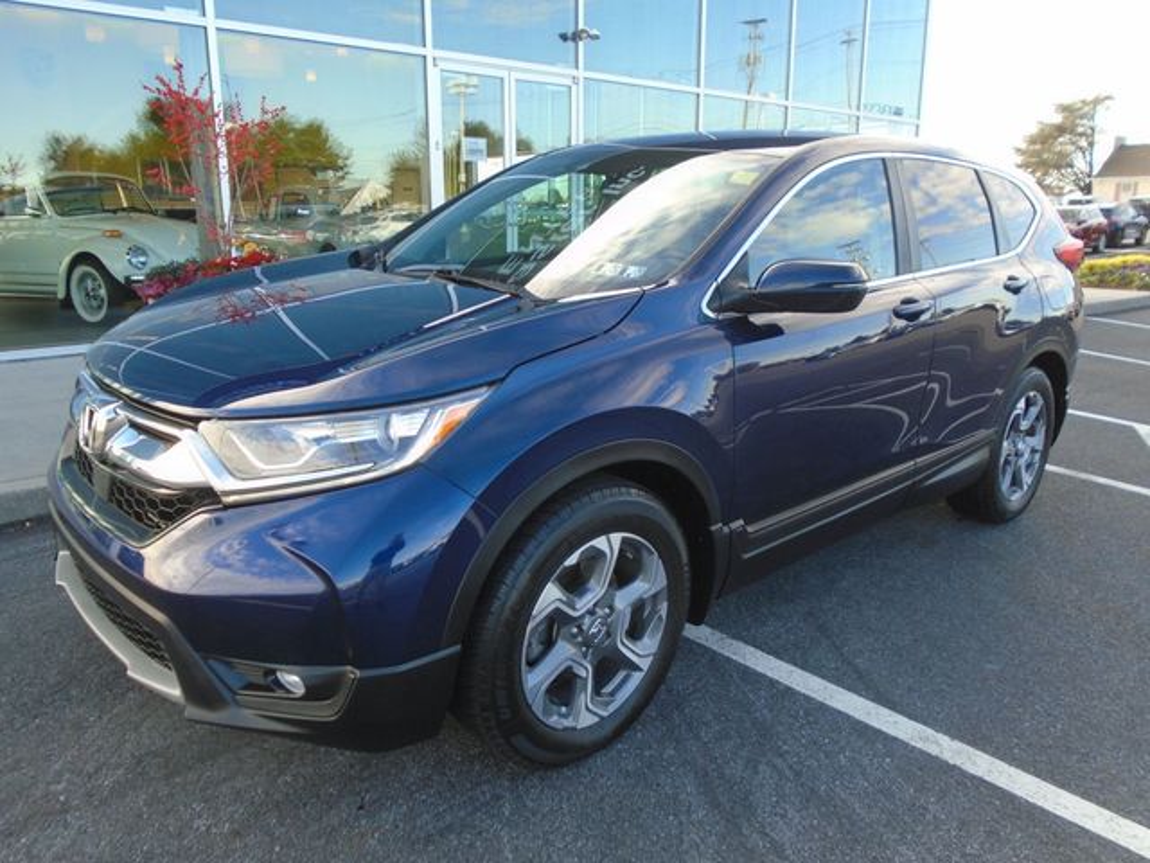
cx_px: 575
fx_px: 864
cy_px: 432
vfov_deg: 53.1
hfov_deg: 67.3
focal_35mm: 26
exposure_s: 1/160
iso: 100
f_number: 3.2
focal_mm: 4.6
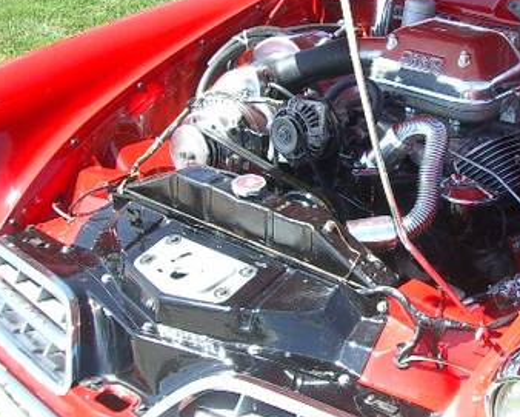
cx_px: 429
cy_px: 151
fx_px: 1094
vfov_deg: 21.5
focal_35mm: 71
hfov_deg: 26.2
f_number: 2.8
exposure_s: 1/320
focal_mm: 6.8
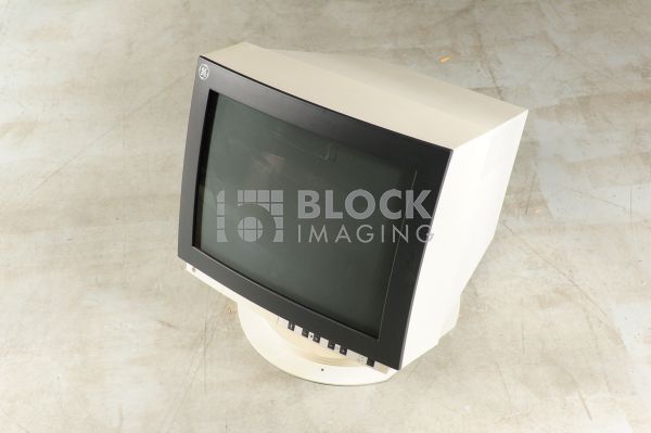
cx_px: 326
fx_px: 903
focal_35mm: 50
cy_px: 216
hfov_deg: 39.6
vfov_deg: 26.9
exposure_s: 1/125
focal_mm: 50
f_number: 9
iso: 1600
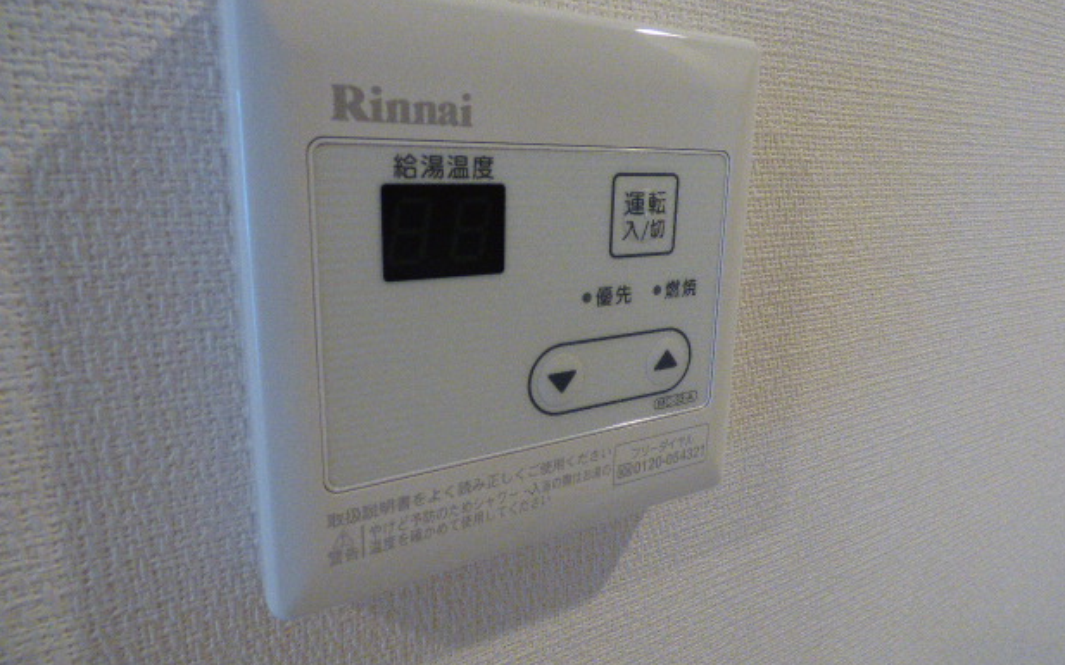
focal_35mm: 22
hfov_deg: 79.7
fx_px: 638
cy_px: 297
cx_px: 551
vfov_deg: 54.9
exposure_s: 1/60
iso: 320
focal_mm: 3.58
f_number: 2.8
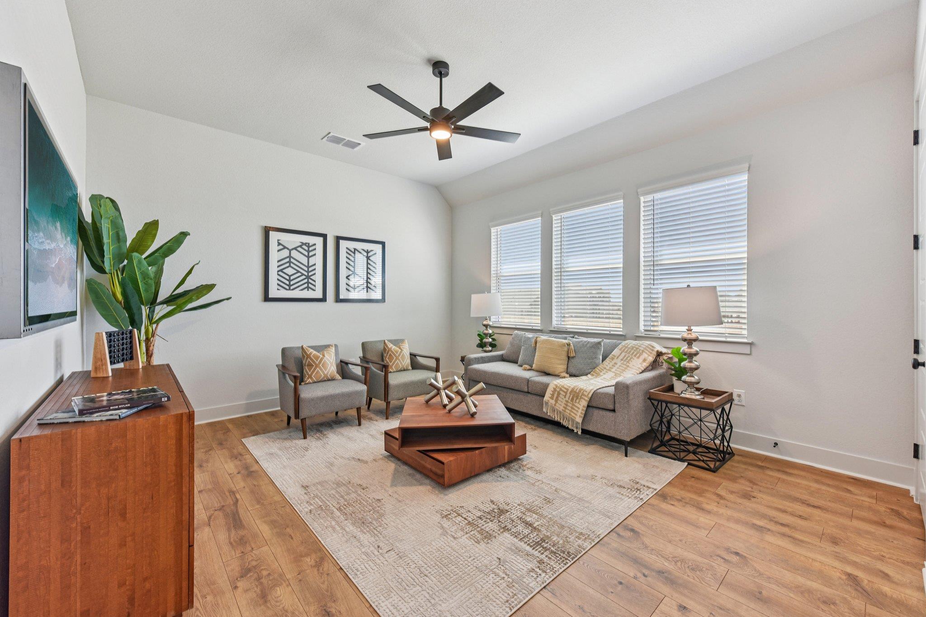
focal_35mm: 14
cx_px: 463
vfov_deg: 81.2
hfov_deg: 104.3
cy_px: 308
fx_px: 360
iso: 140
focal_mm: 14
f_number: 8
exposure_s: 1/15
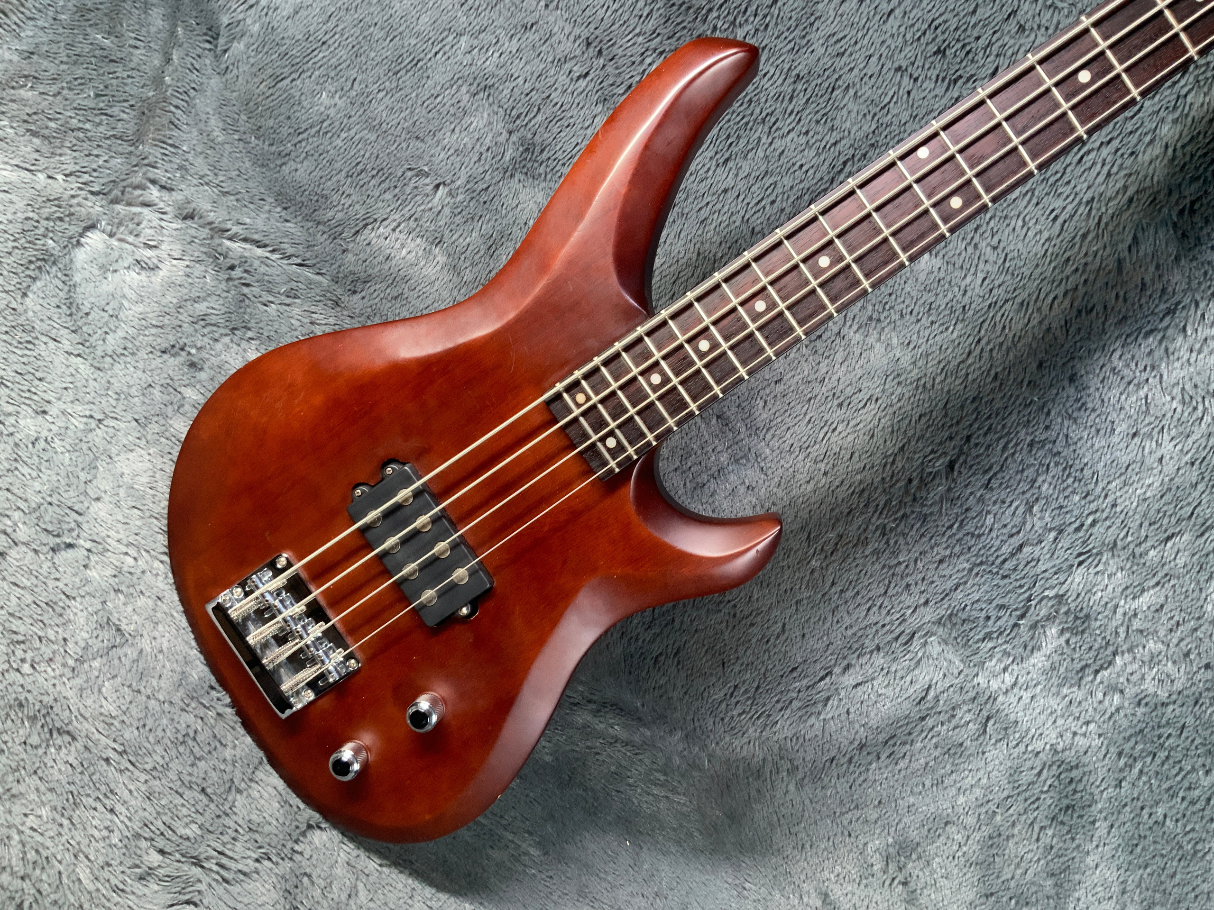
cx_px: 607
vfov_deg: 48.2
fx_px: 1017
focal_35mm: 29
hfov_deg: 61.7
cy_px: 455
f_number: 1.8
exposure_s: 1/60
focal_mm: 3
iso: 200
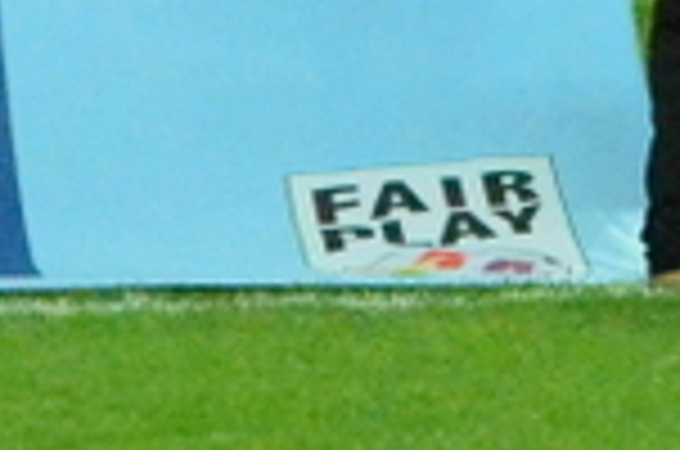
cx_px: 1392
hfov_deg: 1.7
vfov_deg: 1.1
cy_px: -407
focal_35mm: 1218
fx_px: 22958
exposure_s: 1/800
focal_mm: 102
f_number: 7.1
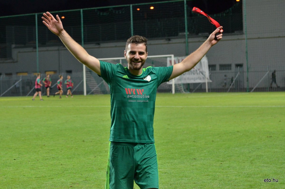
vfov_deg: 13.0
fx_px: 830
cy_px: 94
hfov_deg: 19.5
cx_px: 142
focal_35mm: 105
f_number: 4.5
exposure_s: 1/320
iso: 2000
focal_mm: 70
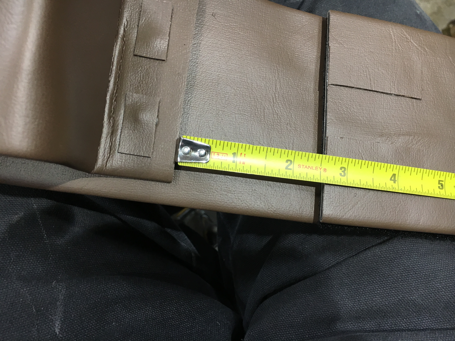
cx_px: 228
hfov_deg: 61.7
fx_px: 381
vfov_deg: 48.2
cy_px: 170
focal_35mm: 29
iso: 40
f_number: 2.2
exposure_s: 1/30
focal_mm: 4.15
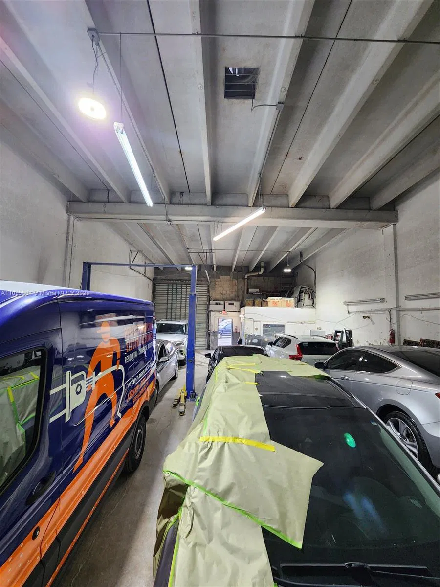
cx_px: 220
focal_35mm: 13
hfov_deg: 89.9
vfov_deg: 106.2
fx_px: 220
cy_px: 294
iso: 160
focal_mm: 2.2
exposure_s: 1/60
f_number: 2.2
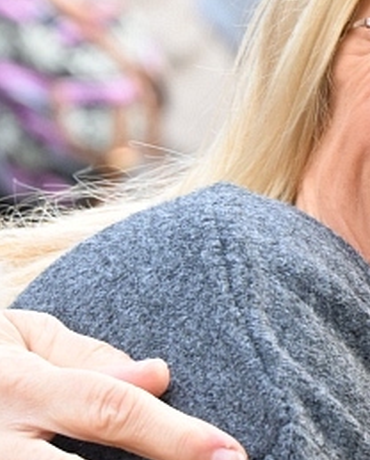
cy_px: 393
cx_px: 1114
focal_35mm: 499
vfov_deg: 3.9
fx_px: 6814
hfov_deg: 3.1
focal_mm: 92
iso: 640
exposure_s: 1/100
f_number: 6.3
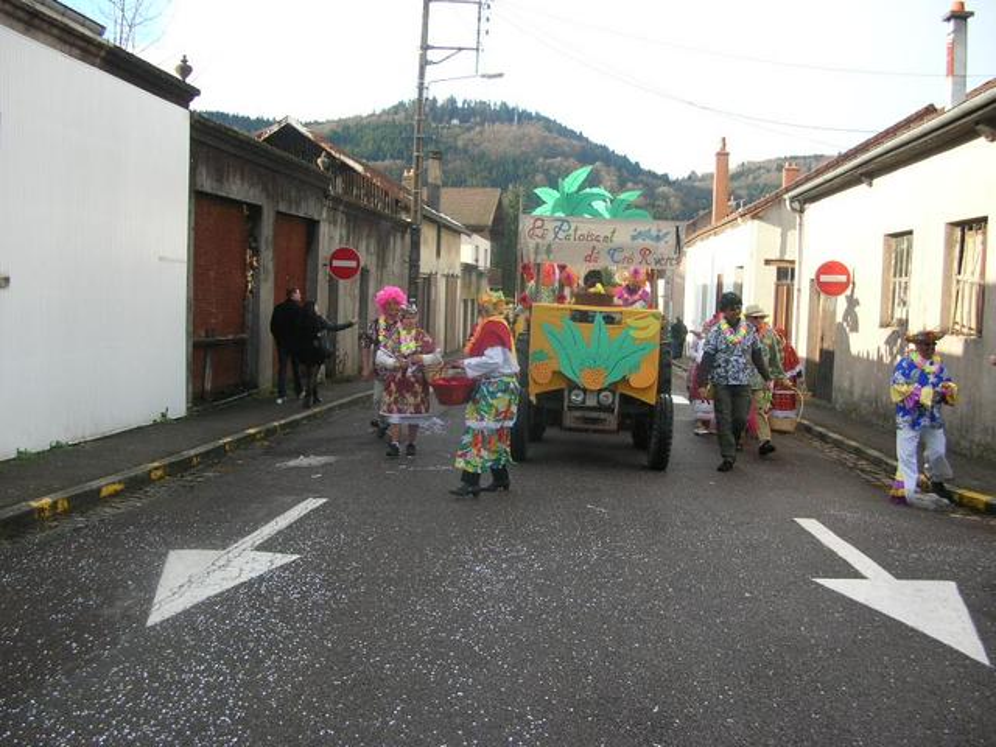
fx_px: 1007
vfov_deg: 40.7
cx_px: 498
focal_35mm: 35
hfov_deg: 52.6
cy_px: 374
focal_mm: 5.8
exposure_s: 1/320
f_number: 2.8
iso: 50
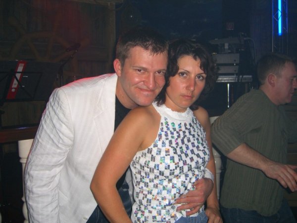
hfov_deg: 49.0
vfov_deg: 37.7
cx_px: 148
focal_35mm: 38
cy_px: 112
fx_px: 326
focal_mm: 7.9
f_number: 2.8
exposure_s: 1/60
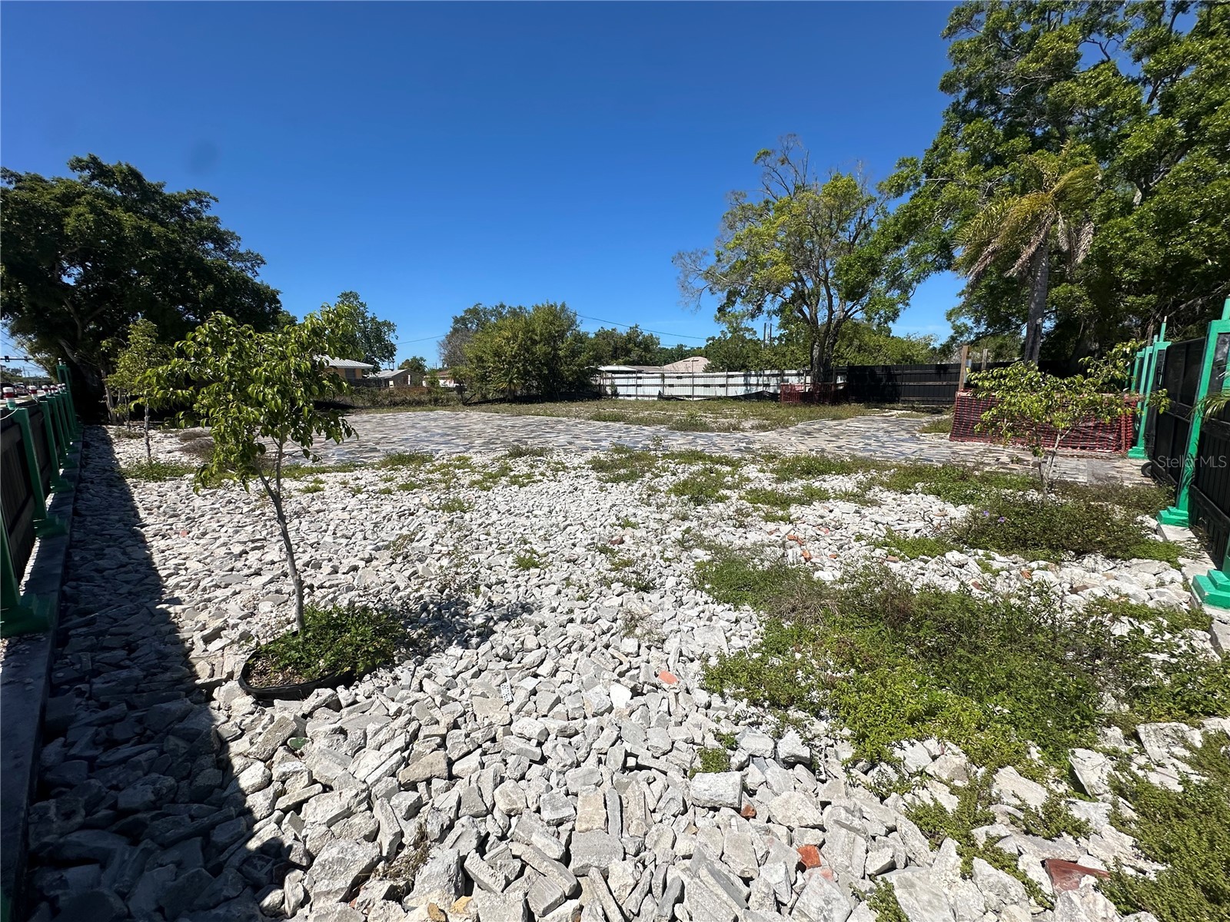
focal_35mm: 14
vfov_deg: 85.7
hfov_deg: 102.1
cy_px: 461
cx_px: 615
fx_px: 497
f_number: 2.2
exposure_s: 1/3610
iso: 50
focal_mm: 2.22
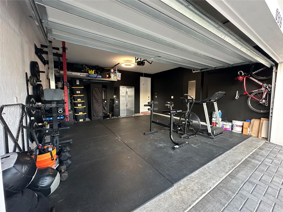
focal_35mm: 14
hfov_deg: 102.1
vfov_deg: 85.7
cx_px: 142
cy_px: 106
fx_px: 114
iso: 800
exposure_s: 1/60
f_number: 2.2
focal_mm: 2.22
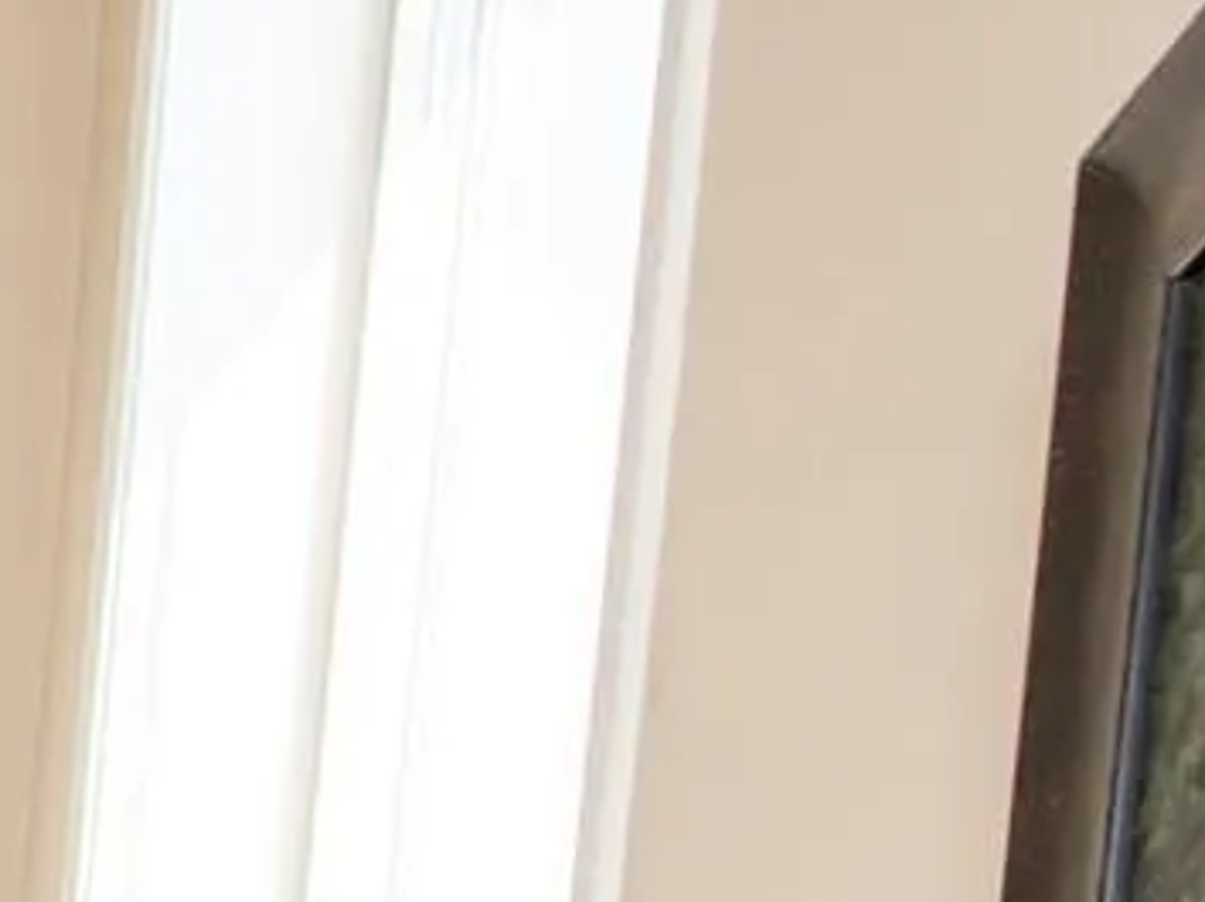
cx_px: -2910
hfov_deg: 9.7
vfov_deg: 8.8
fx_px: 4070
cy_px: 3179
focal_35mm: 117
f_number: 5.6
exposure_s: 1/125
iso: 125
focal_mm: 14
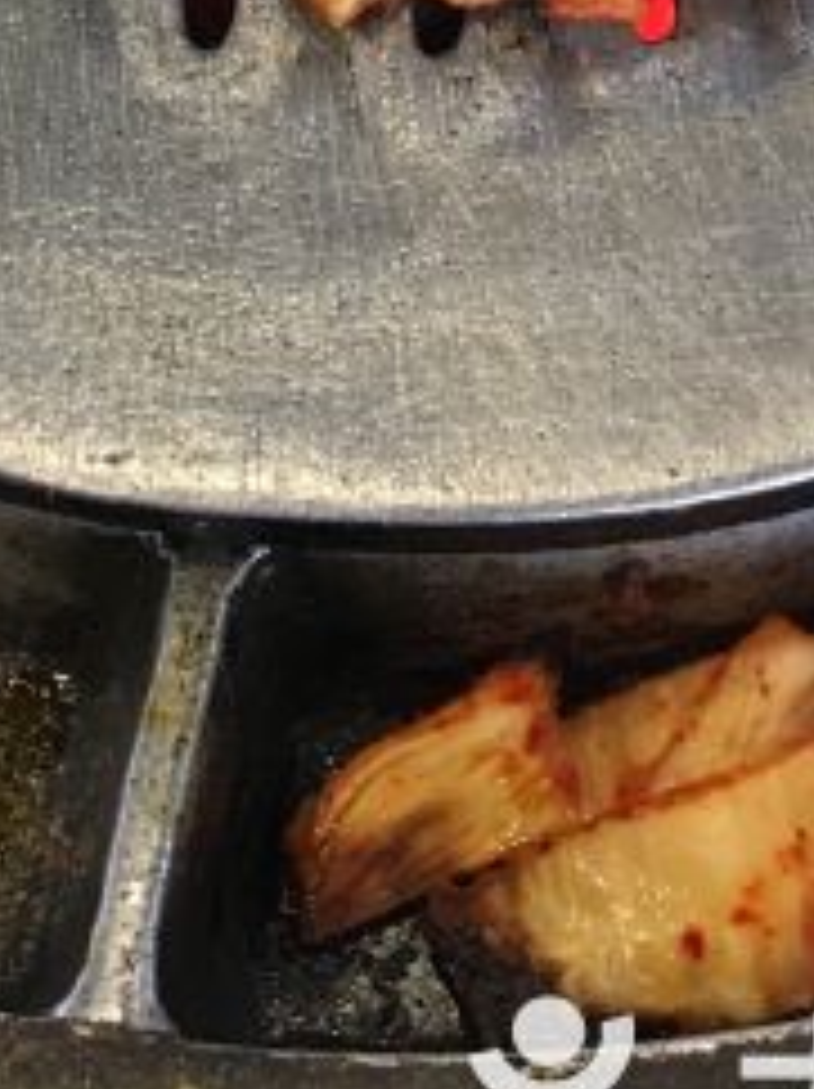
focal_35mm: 84
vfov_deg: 21.5
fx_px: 2638
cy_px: -238
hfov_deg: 17.5
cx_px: 416
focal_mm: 4.15
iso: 200
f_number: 2.2
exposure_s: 1/33
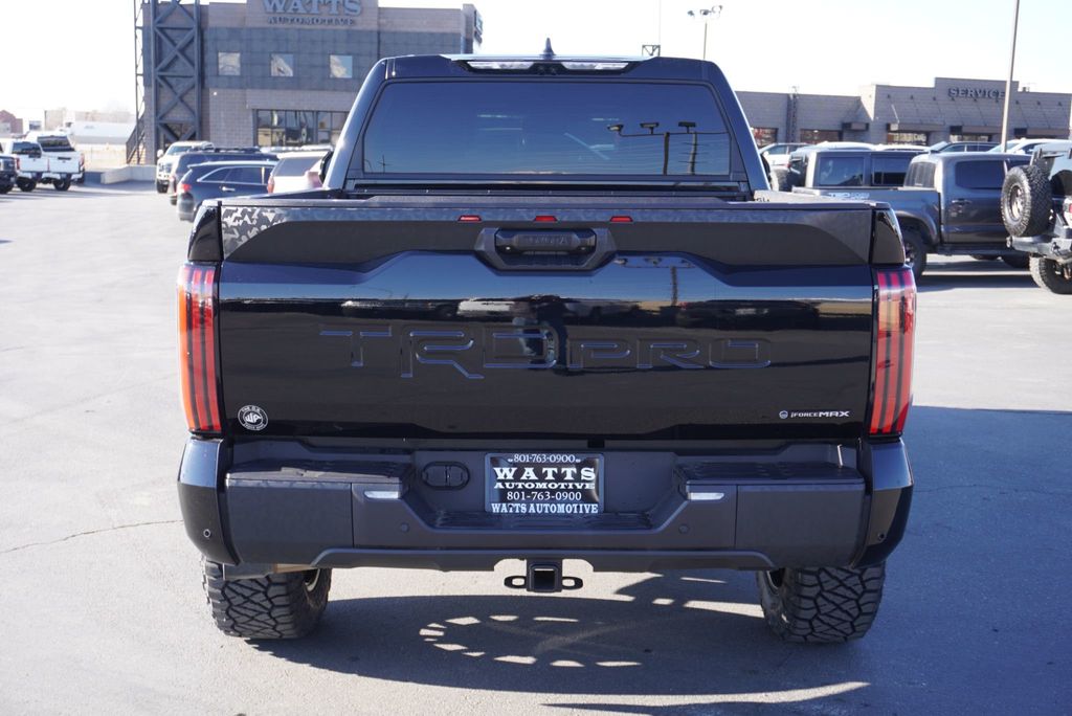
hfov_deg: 47.9
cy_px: 358
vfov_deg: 33.1
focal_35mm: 40
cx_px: 536
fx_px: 1207
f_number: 5.6
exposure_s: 1/80
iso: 100
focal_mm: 27
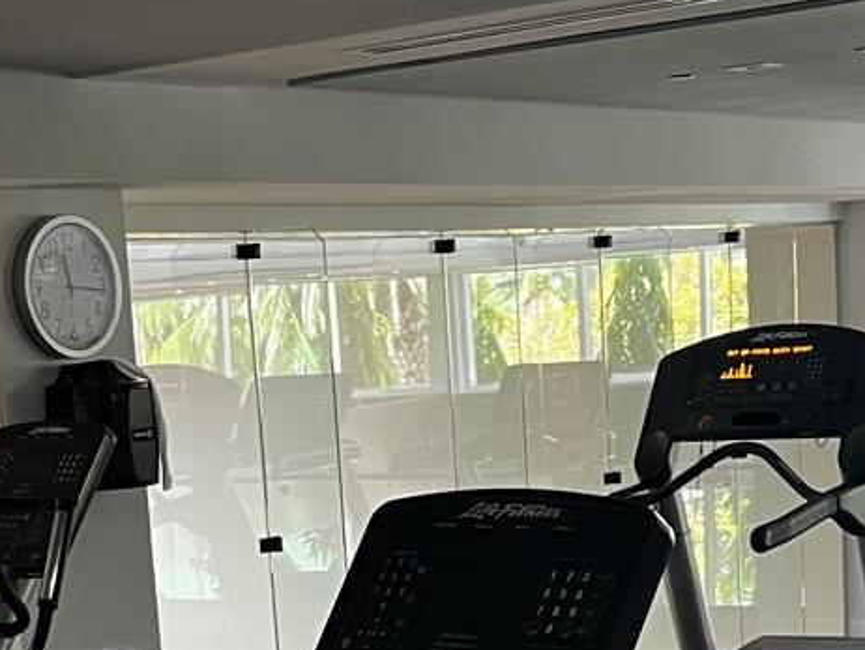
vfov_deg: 16.0
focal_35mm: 90
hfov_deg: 21.7
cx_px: 343
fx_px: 2250
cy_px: 708
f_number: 1.5
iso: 250
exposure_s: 1/60
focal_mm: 5.7
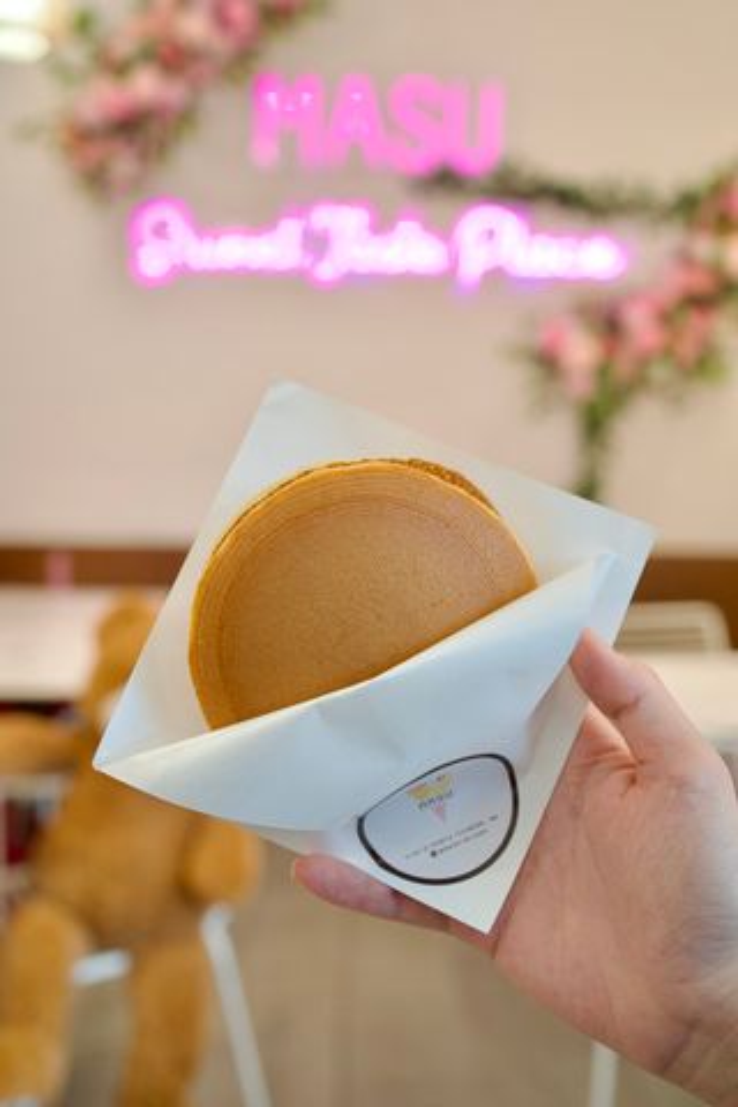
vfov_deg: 54.4
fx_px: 1076
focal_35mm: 35
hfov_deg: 37.9
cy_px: 554
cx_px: 369
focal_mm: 35
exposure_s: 1/100
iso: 800
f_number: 4.5
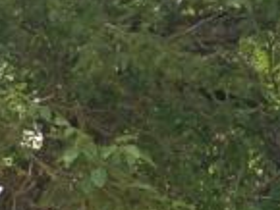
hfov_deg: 8.7
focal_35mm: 227
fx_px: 1838
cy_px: 466
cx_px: 178
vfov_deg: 6.3
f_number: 2.4
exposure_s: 1/695
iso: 64
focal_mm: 4.13
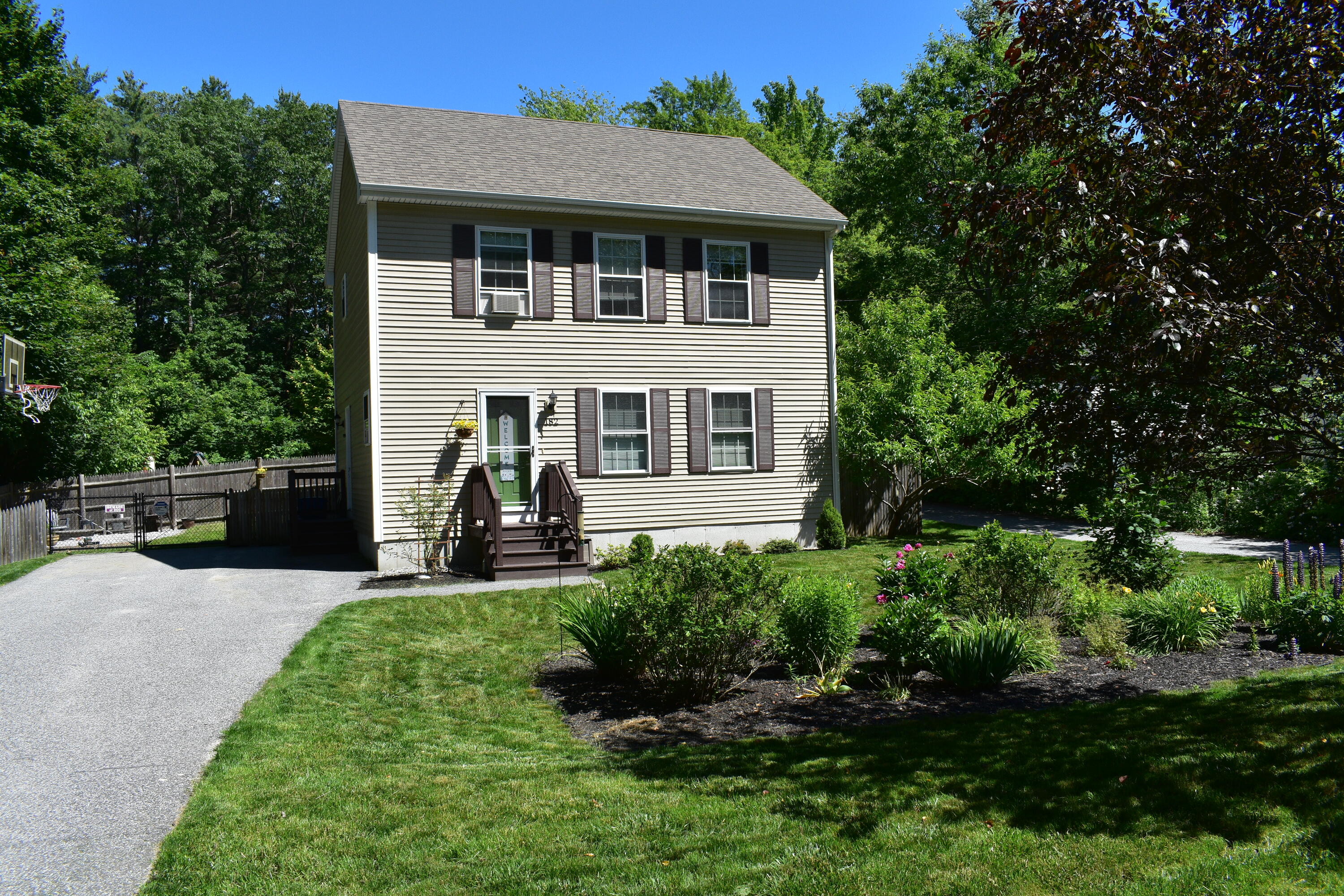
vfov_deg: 47.9
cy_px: 448
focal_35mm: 27
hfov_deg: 67.4
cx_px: 672
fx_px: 1008
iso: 400
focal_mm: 18
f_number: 11
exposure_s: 1/500
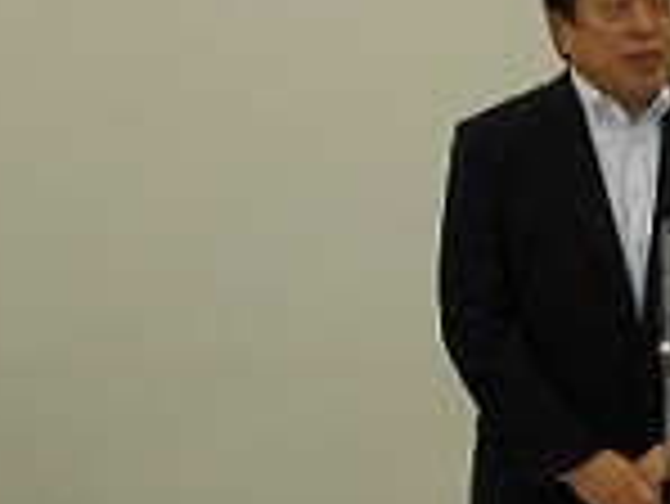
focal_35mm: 182
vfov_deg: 8.2
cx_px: 652
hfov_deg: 10.8
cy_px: 148
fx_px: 3525
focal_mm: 11.6
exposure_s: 1/60
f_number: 5.3
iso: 400
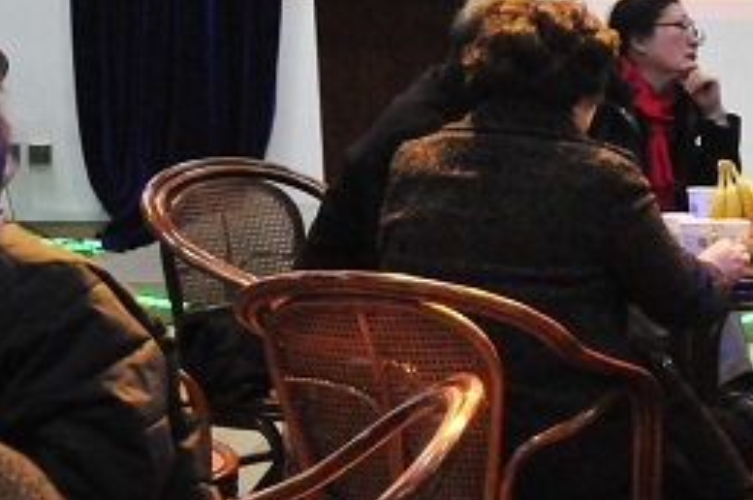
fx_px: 2904
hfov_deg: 14.4
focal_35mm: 139
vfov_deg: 9.7
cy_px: -77
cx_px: 834
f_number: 4.8
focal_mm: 48
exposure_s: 1/200
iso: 6400
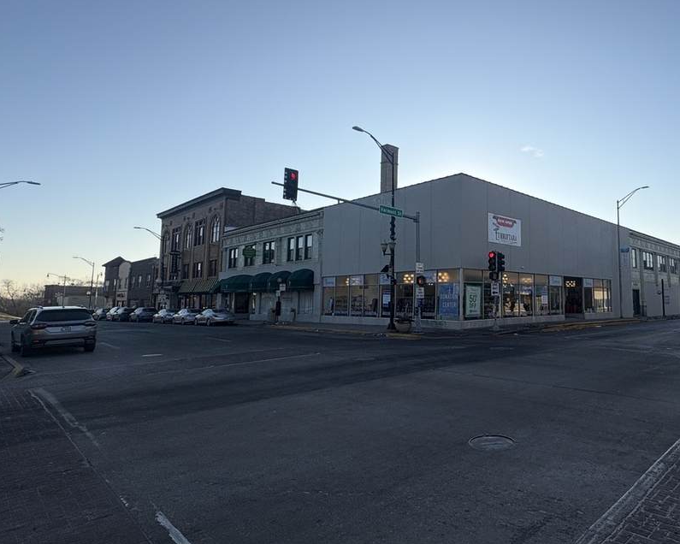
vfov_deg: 63.0
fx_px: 443
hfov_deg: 71.8
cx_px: 476
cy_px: 251
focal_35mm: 22
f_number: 2.2
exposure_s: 1/2146
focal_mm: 2.22
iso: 50
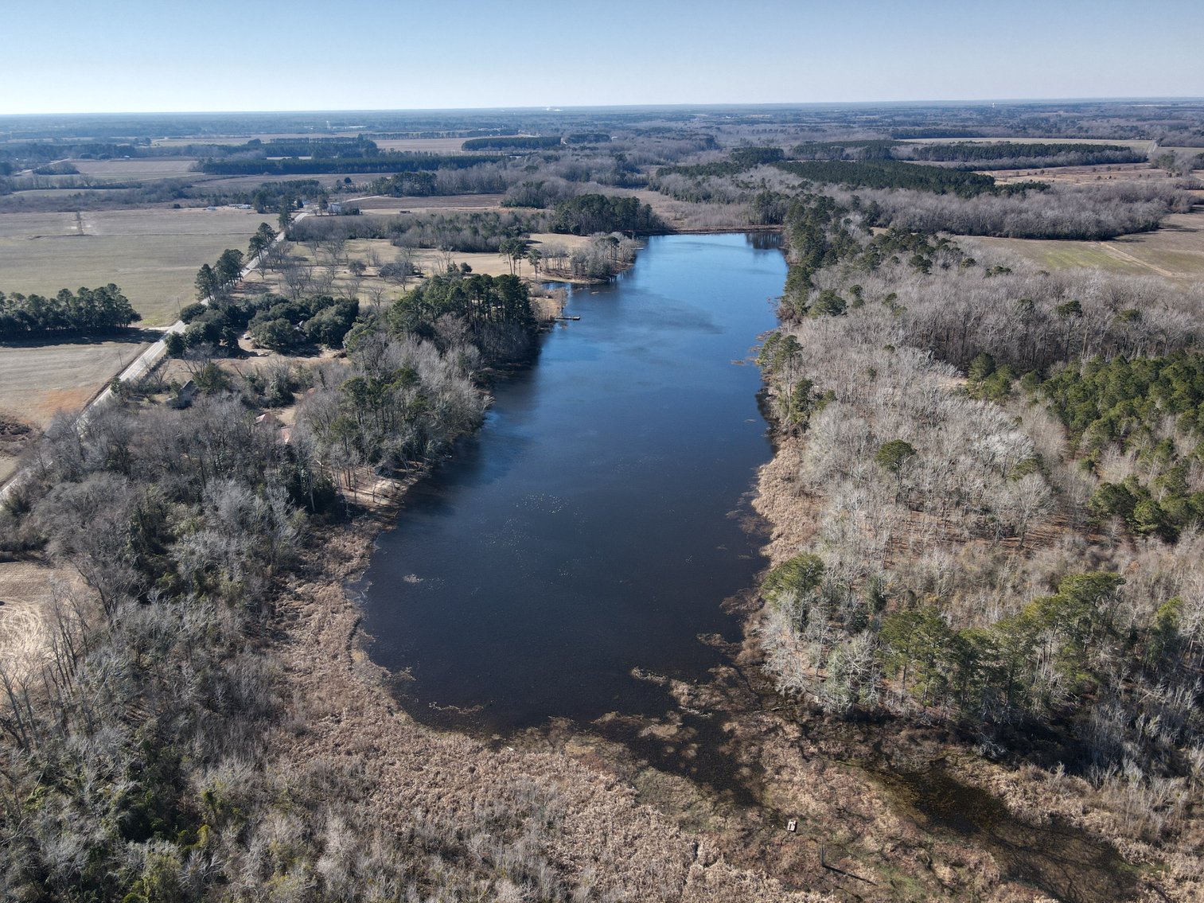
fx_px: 835
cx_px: 602
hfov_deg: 71.6
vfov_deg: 56.8
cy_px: 452
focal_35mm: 24
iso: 100
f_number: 2.8
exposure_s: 1/350
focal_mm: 4.5
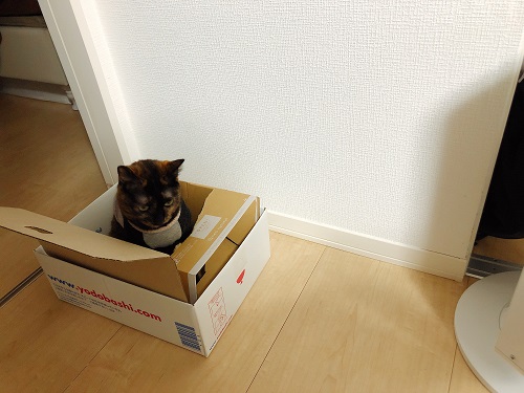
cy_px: 196
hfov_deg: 63.4
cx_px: 262
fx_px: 424
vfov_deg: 49.7
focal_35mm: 28
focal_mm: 3.99
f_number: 1.8
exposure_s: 1/17
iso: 80
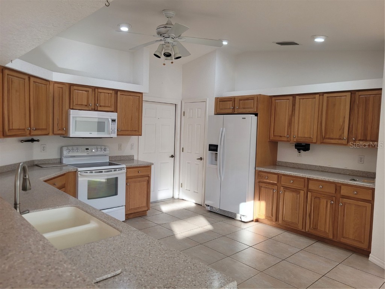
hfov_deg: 67.3
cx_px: 192
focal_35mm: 26
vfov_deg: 53.1
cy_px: 144
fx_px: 289
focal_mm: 5.4
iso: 125
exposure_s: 1/120
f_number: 1.8
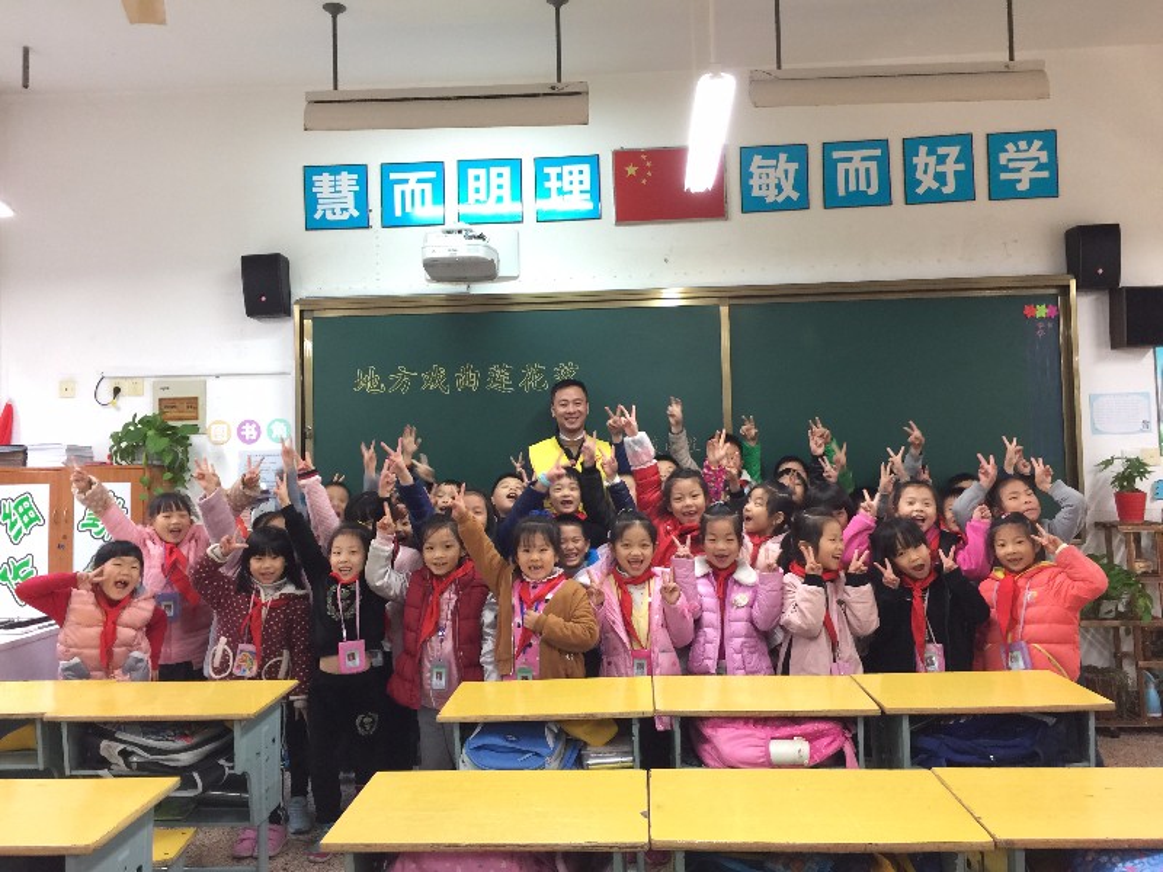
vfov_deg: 48.2
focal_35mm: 29
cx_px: 582
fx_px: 974
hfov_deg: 61.7
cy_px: 436
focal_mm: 4.15
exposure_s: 1/17
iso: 64
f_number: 2.2
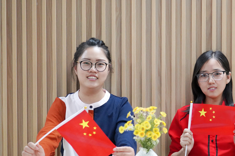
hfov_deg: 25.0
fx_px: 529
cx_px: 151
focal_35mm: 81
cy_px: 95
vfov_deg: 16.8
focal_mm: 56
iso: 6400
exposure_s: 1/160
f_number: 5
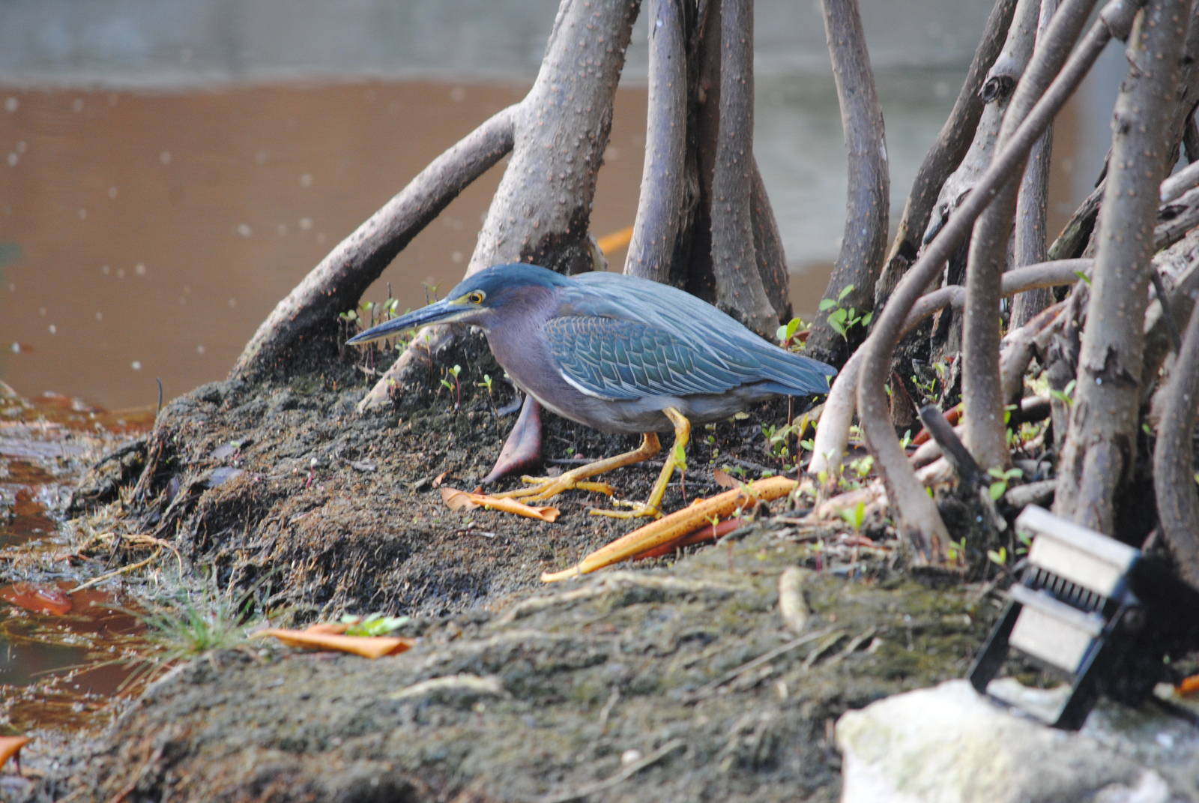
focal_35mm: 450
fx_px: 15005
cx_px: 600
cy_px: 402
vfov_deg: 3.1
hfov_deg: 4.6
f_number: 5.6
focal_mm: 300
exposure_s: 1/60
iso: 400
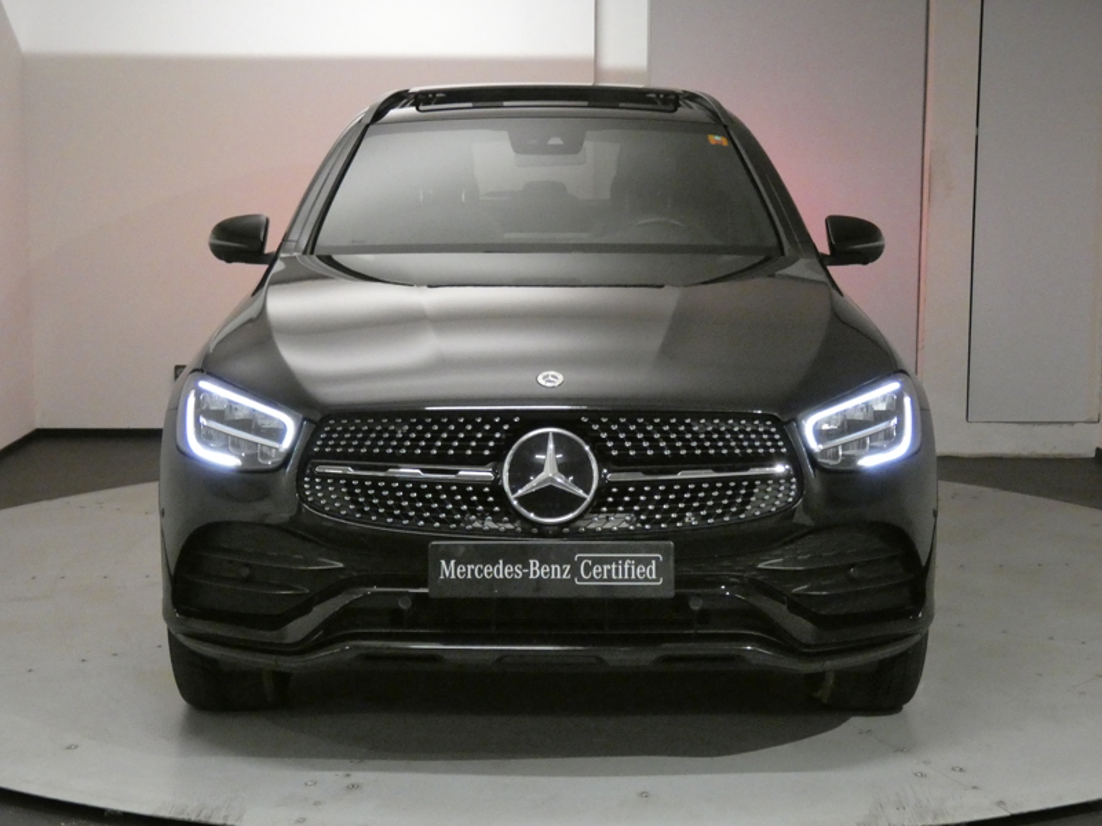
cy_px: 413
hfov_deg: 34.9
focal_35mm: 55
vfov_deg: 26.6
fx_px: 1751
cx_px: 551
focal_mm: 9.9
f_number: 4
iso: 1600
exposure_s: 1/80
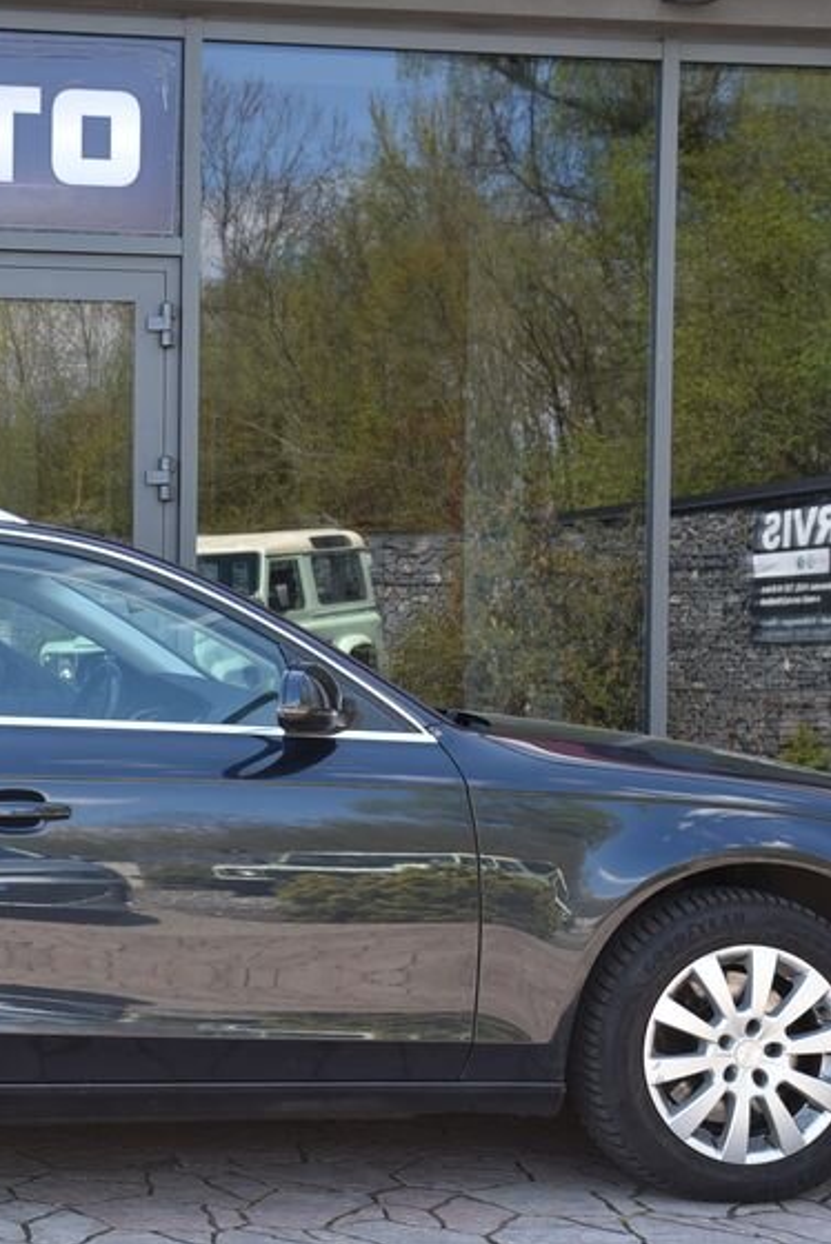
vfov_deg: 31.4
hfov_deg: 20.3
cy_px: 662
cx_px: -91
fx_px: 2213
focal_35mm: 64
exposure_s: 1/160
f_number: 6.3
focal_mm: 35
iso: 500
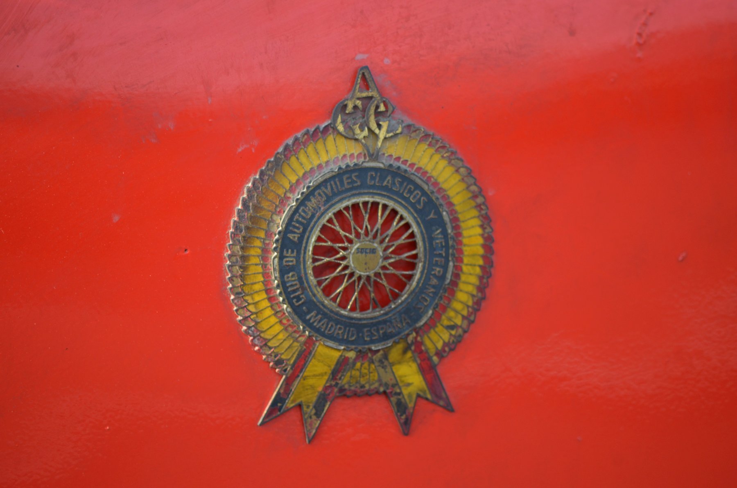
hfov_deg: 4.6
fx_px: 9193
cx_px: 368
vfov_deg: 3.0
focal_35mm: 450
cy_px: 244
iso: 400
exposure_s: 1/250
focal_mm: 300
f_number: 5.6
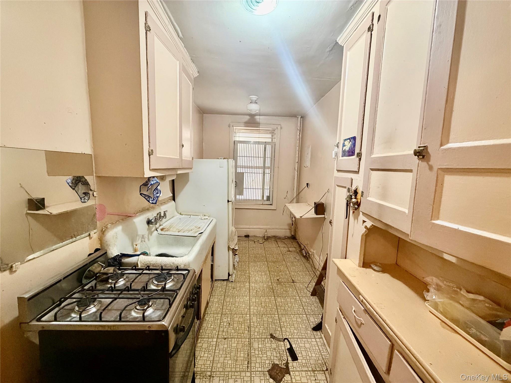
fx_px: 207
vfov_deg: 85.7
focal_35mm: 14
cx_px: 256
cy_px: 192
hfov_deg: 102.1
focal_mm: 2.22
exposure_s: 1/60
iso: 500
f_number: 2.2
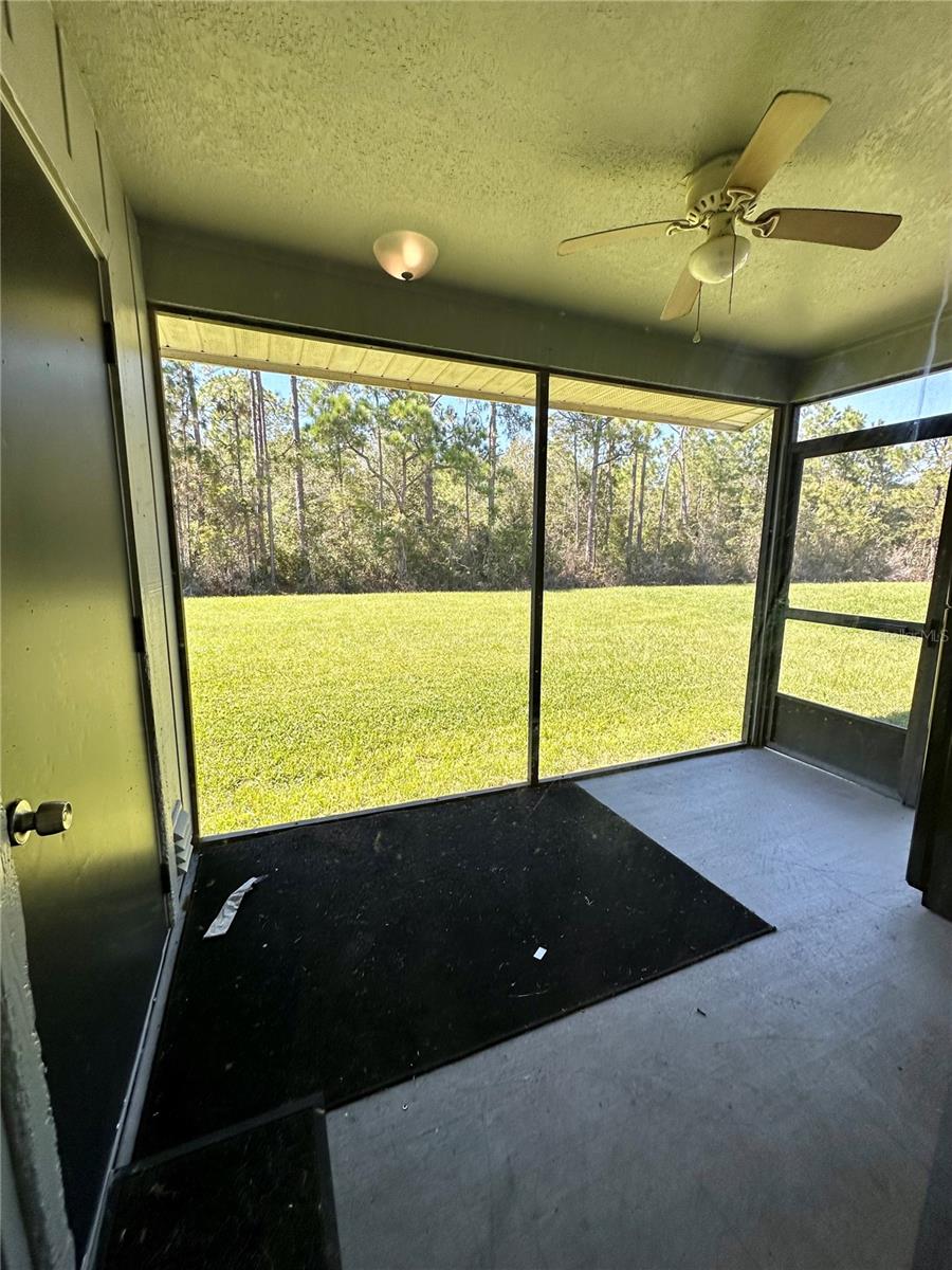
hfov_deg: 85.7
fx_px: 513
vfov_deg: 102.1
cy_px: 635
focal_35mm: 14
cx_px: 476
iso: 40
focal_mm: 2.22
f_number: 2.2
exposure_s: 1/272
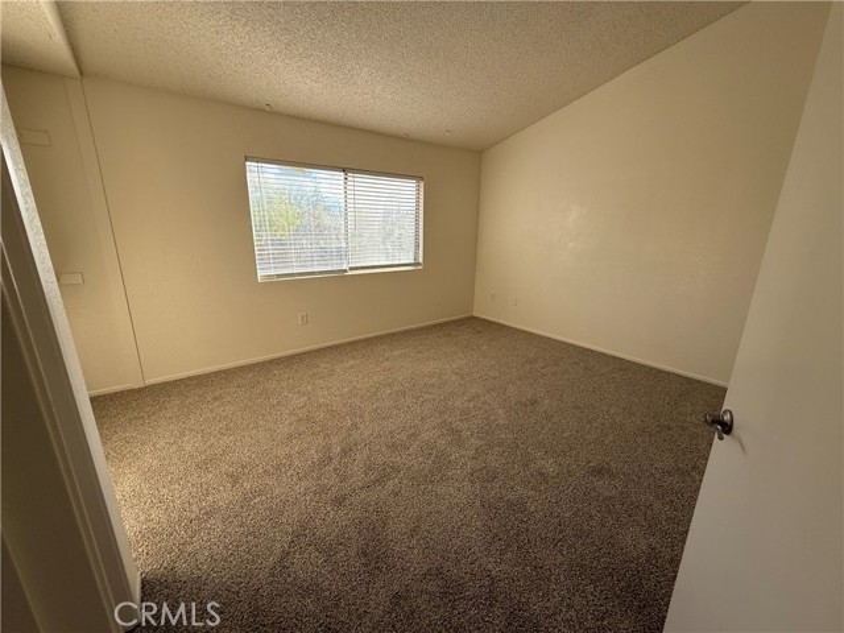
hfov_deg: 102.1
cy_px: 316
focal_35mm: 14
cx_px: 422
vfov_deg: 85.7
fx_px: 341
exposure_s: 1/315
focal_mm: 2.22
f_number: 2.2
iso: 64
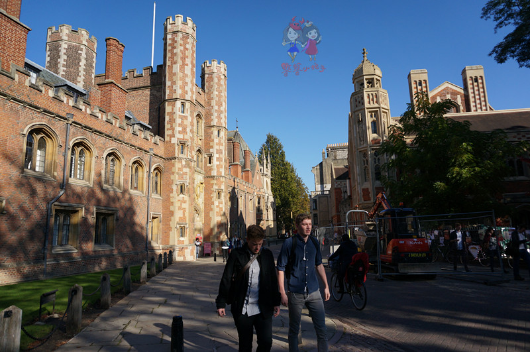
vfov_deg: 53.0
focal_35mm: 24
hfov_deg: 73.8
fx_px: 353
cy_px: 176
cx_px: 265
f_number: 4
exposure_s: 1/2000
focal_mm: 16
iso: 200
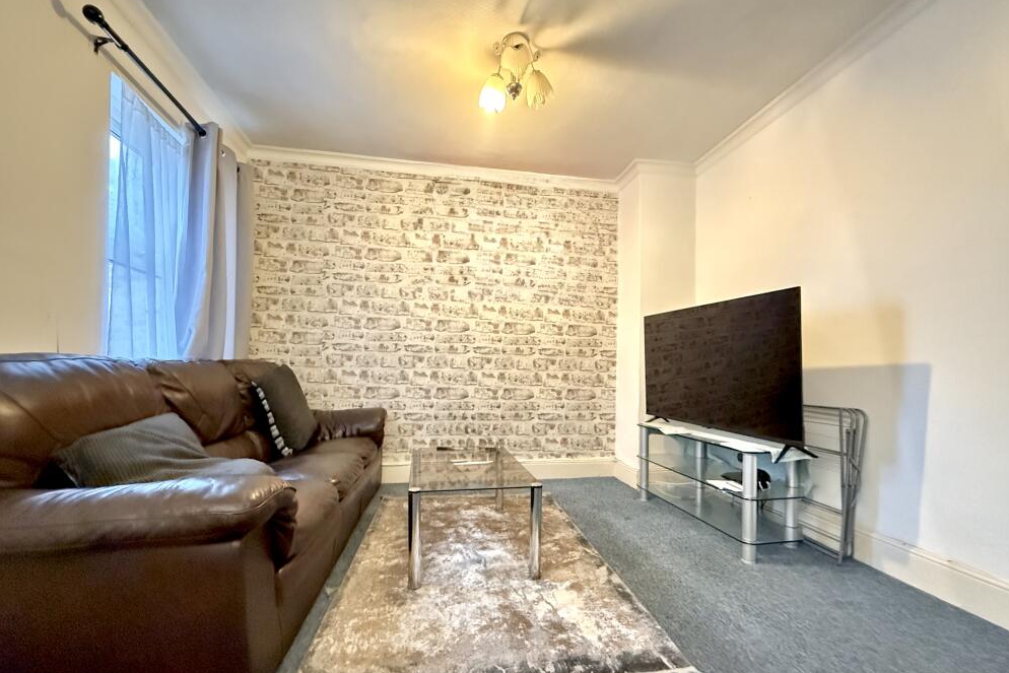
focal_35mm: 15
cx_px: 502
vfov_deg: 77.0
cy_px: 376
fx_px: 420
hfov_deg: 100.4
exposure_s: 1/50
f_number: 2.2
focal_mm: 2.22
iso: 1250
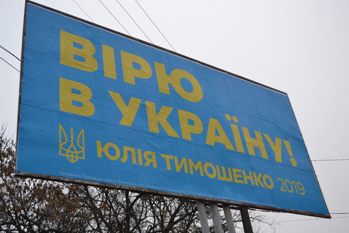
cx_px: 174
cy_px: 116
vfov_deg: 34.2
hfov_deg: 49.5
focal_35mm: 39
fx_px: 378
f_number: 5
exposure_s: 1/100
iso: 400
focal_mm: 26
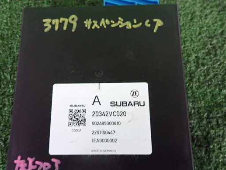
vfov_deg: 48.2
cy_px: 87
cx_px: 104
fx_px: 189
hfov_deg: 61.6
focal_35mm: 29
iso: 640
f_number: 2
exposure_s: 1/30
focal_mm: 4.5
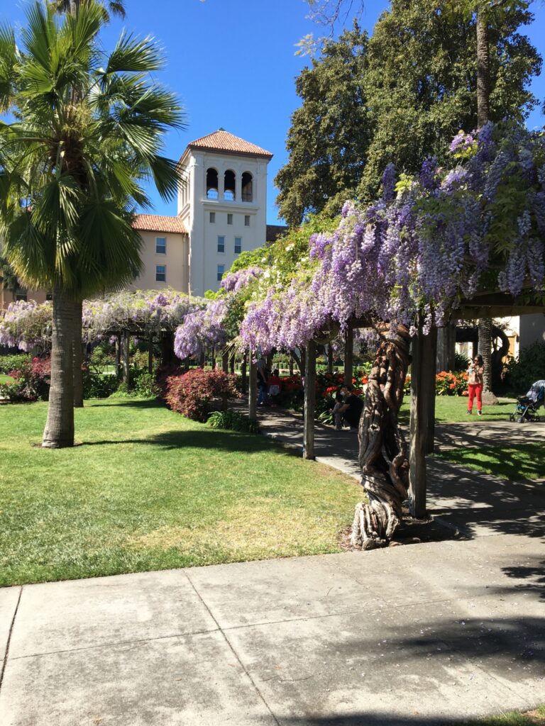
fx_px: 609
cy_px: 363
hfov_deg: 48.2
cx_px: 272
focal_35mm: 29
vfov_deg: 61.7
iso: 25
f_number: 2.2
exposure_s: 1/651
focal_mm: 4.15
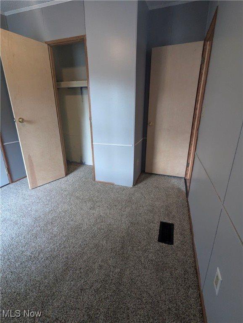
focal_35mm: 16
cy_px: 162
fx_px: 149
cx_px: 122
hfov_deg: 78.2
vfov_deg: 94.4
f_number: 2.2
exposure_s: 1/71.8
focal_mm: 2.35
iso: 411
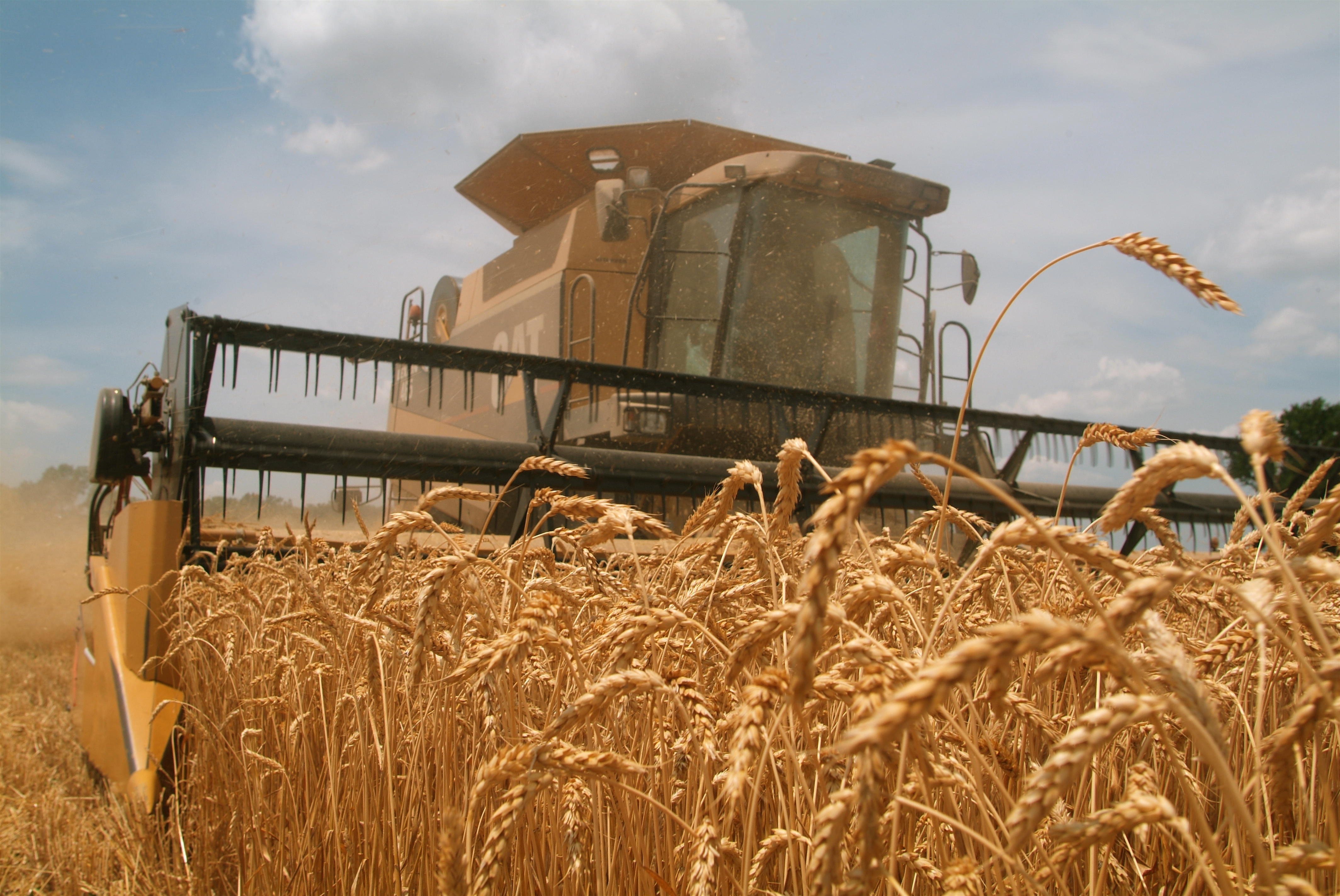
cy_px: 448
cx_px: 670
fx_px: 1118
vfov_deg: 43.7
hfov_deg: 61.9
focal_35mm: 30
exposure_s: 1/60
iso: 100
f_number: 9.5
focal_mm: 20
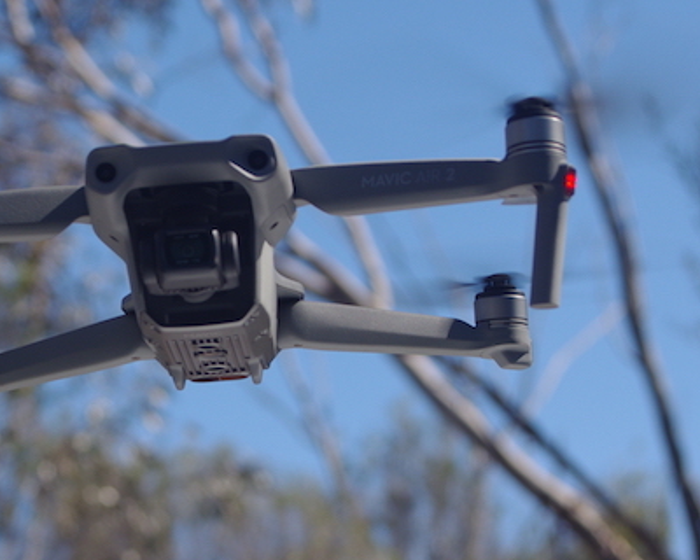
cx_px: 140
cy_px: 258
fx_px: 3708
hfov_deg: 10.7
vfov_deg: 8.6
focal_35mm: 179
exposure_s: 1/250
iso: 200
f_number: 8
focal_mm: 73
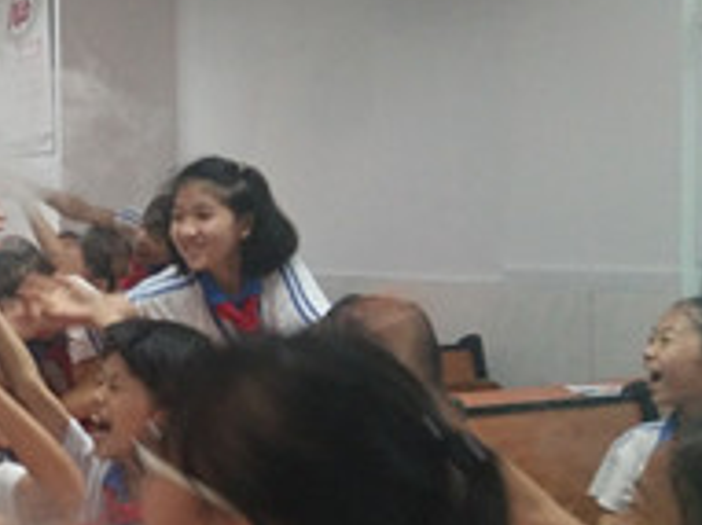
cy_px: 307
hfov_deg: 31.1
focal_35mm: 55
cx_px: -70
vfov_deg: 26.5
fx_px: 1115
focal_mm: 3.66
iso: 182
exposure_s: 1/33.3
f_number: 2.2
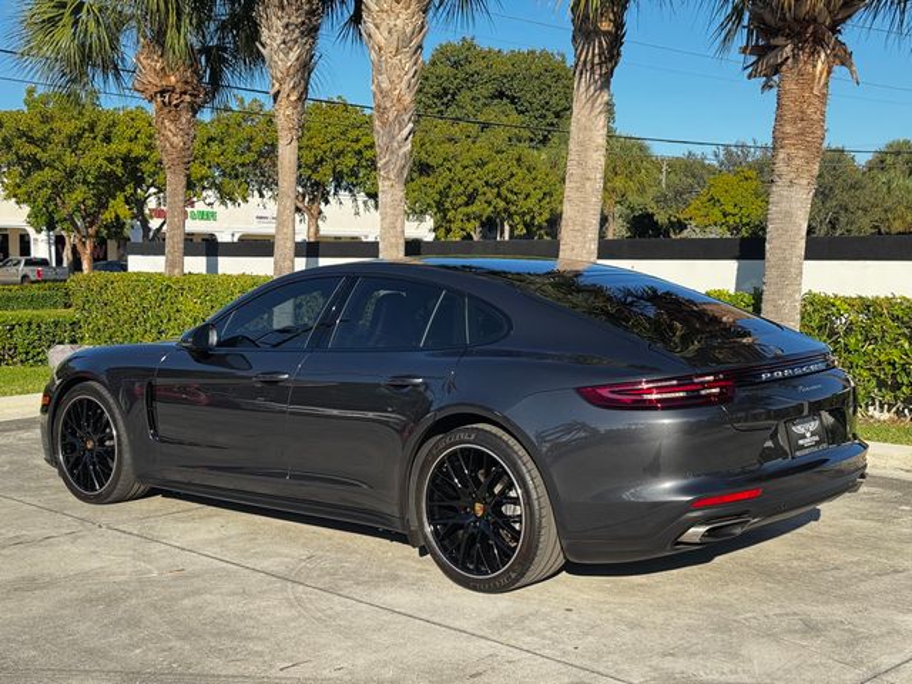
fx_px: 1265
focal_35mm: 48
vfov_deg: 30.3
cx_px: 456
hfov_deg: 39.7
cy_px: 342
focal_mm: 6.76
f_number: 1.78
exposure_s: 1/1597
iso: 64
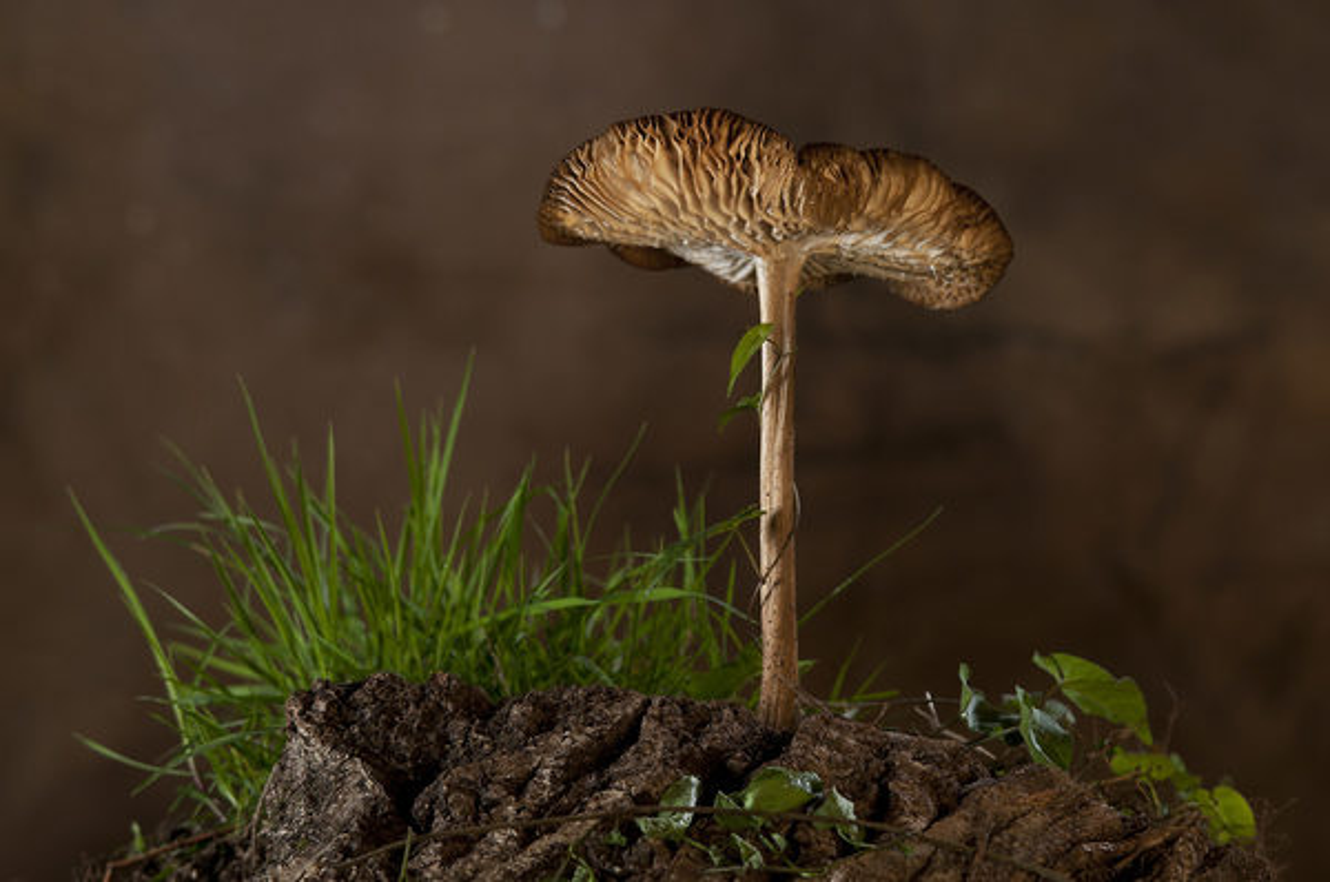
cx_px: 665
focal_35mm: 225
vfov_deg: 6.1
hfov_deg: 9.2
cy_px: 441
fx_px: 8299
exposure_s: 1/250
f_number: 7.1
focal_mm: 150
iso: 160
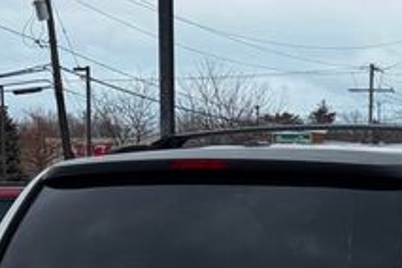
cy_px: 360
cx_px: 381
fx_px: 1675
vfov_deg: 9.0
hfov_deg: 13.5
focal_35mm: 150
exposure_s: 1/1094
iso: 64
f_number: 1.78
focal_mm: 6.76
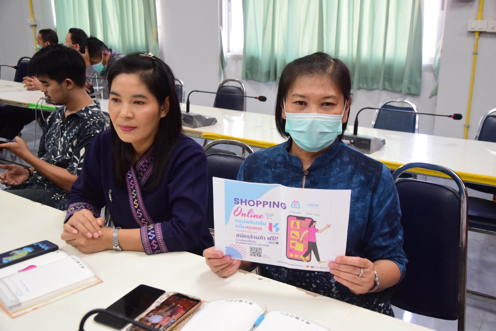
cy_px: 166
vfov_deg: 36.9
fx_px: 496
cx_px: 248
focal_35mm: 36
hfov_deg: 53.1
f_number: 4.5
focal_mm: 24
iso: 1600
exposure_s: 1/100
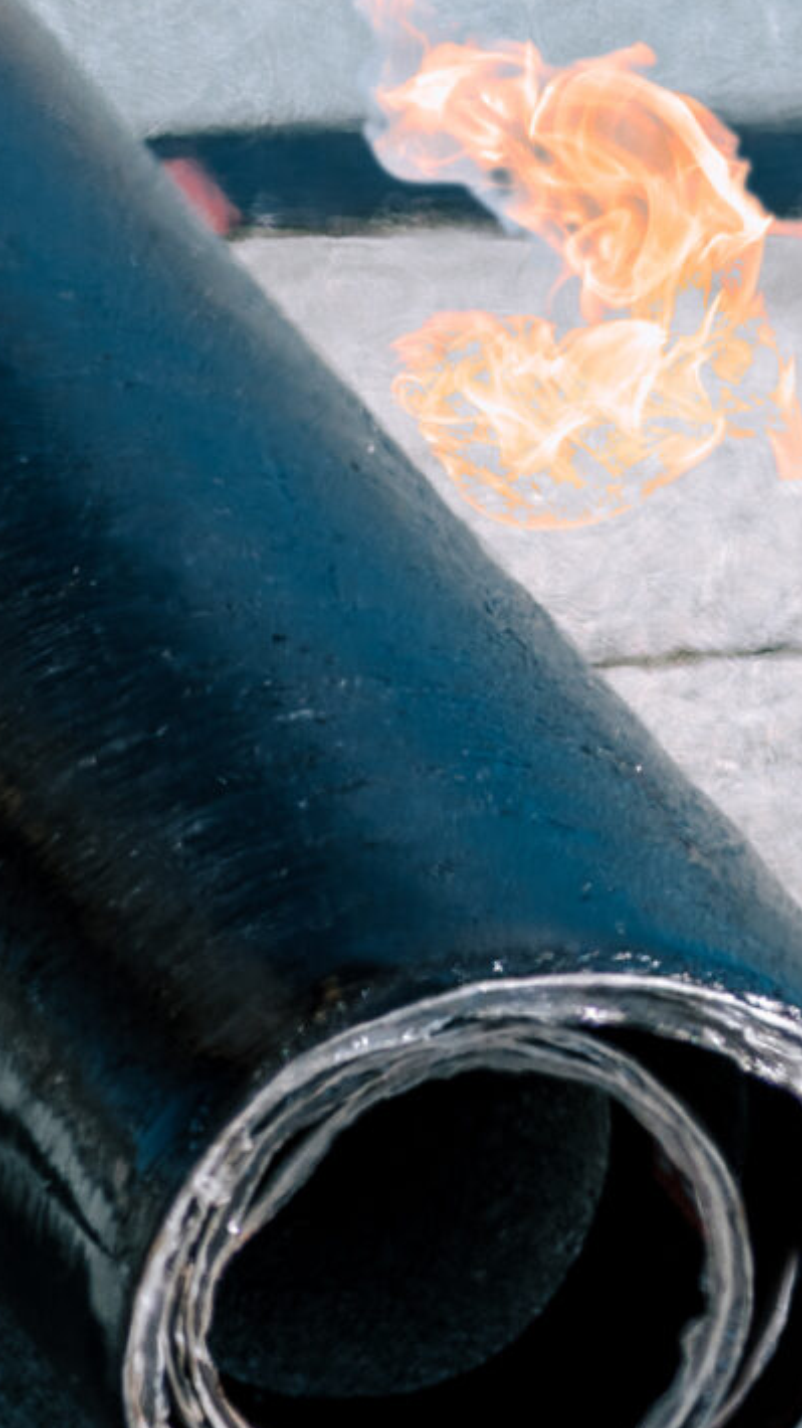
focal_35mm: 480
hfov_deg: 2.5
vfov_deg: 4.5
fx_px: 18160
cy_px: -509
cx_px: -146
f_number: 2.2
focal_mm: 85
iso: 100
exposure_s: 1/2500
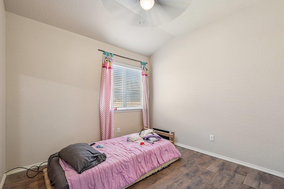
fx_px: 118
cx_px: 142
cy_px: 94
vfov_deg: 77.3
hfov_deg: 100.4
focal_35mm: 15
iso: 400
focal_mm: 10
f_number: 8
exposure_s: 1/15
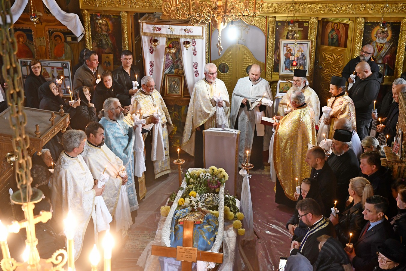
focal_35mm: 60
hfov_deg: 33.4
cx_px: 203
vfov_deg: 22.6
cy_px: 136
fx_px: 677
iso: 1600
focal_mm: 40
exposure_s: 1/50
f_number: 4.5
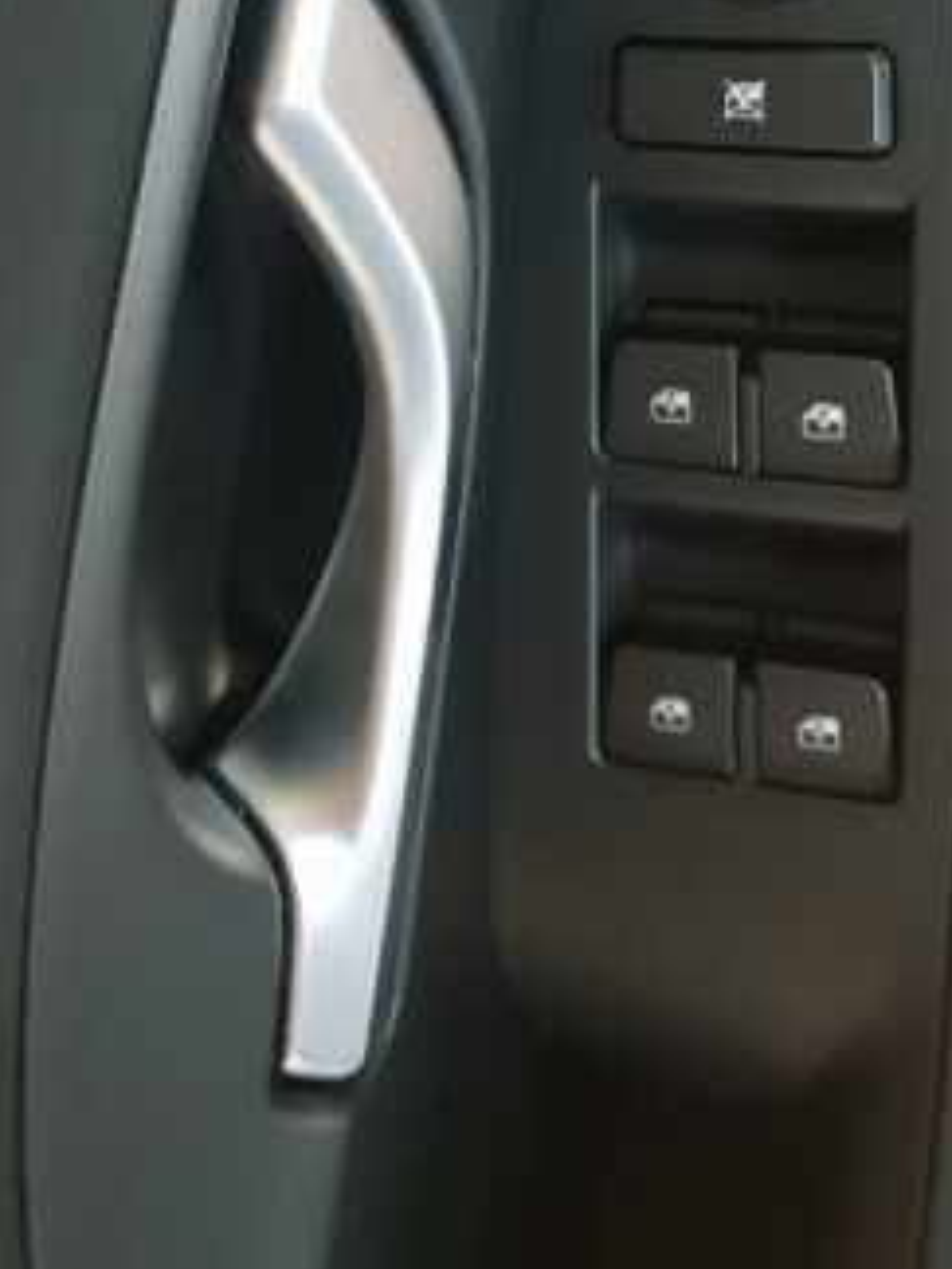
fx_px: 1760
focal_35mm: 48
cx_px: 648
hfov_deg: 30.0
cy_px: 186
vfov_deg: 37.6
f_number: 1.5
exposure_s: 1/50
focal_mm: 4.3
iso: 800
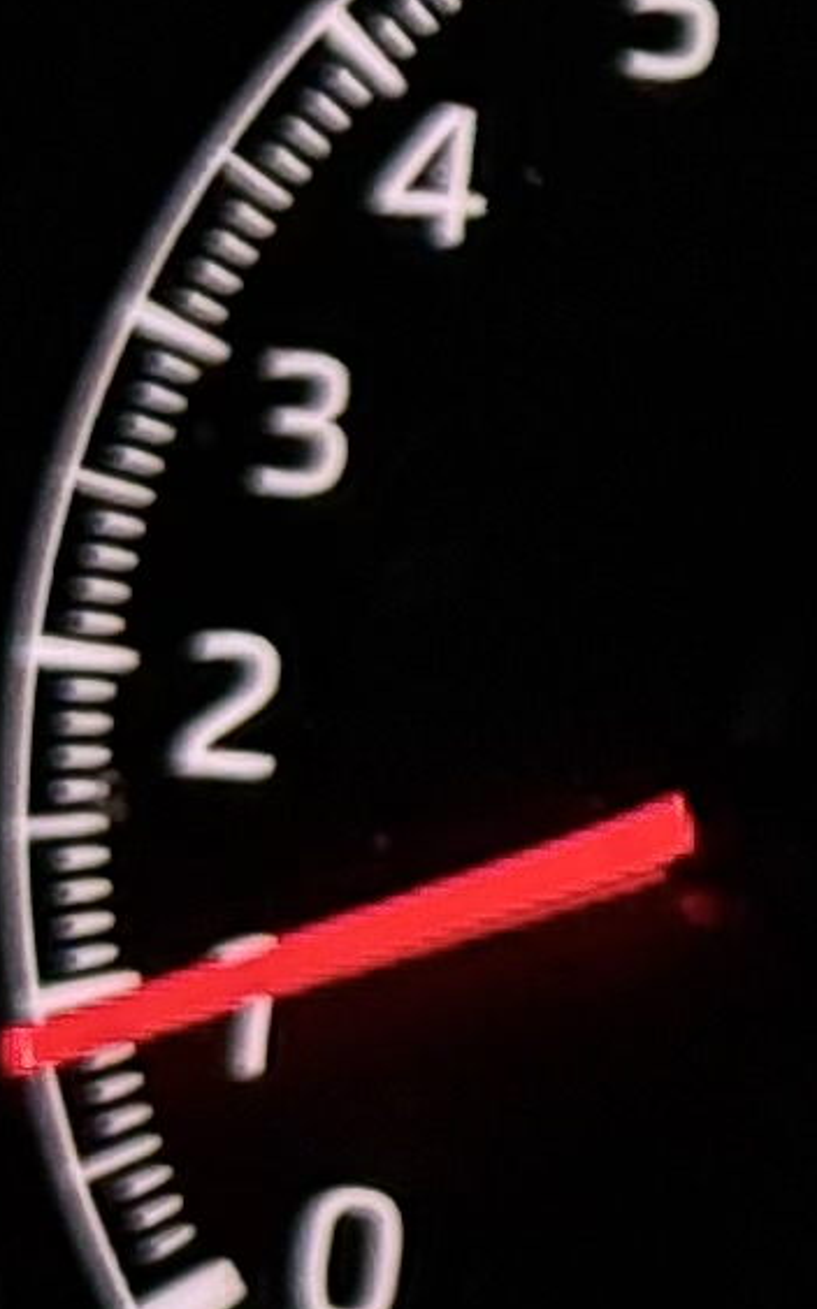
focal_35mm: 364
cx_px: 3716
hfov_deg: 3.4
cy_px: 357
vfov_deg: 5.8
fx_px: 12981
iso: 200
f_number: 1.78
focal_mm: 6.76
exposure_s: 1/50
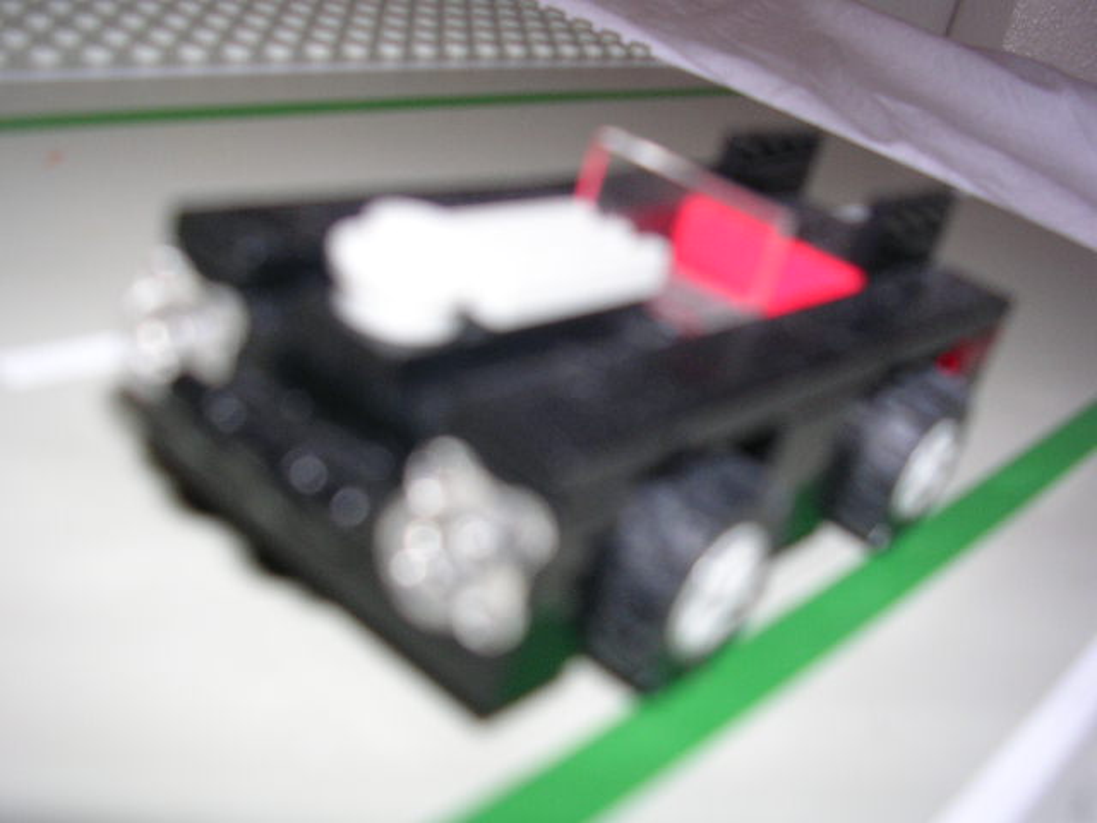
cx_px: 548
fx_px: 1204
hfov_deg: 49.0
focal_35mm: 38
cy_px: 412
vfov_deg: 37.7
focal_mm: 5.8
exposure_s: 1/60.1
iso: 50
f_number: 2.8
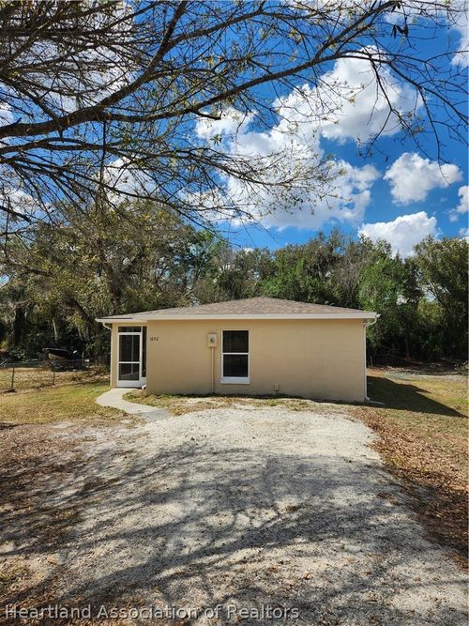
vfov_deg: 73.9
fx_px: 416
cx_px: 234
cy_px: 313
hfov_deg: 58.9
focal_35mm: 23
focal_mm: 5.4
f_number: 1.8
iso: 20
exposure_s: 1/1453
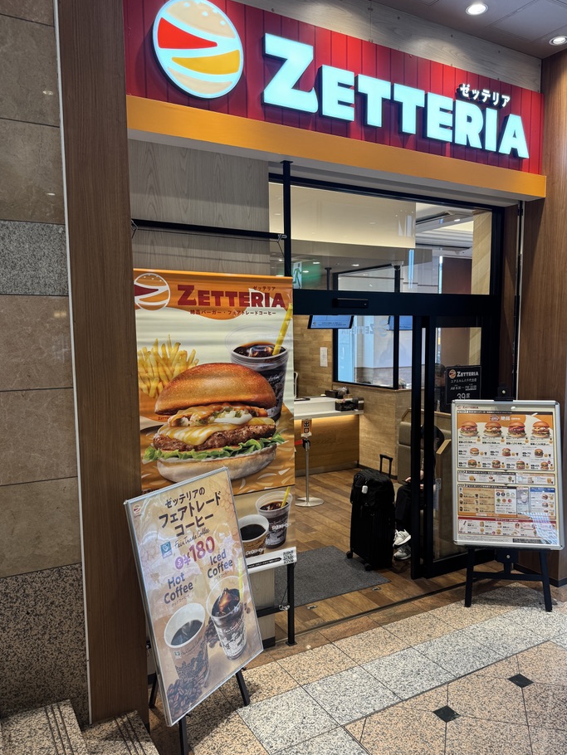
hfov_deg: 51.3
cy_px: 392
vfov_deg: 65.3
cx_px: 312
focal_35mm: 27
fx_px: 589
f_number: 1.78
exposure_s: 1/100
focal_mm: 6.76
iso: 100
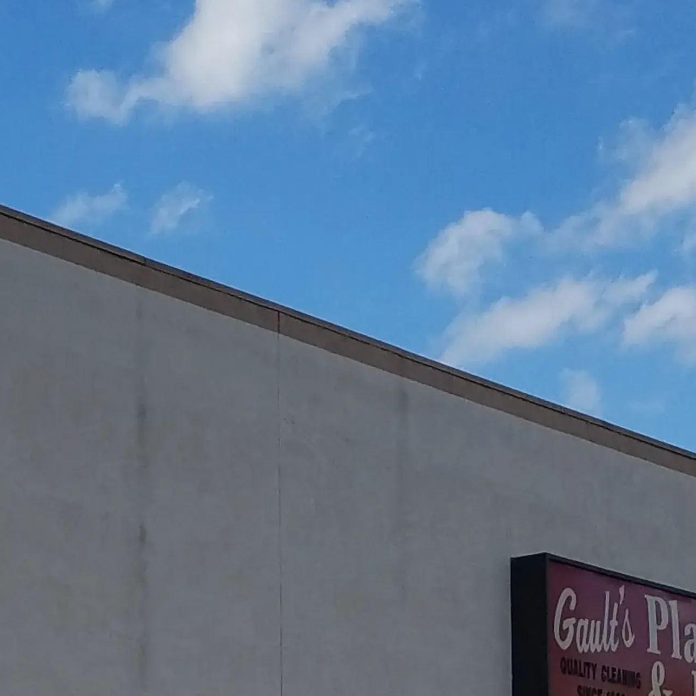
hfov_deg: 23.4
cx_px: 72
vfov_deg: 22.7
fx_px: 1638
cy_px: 760
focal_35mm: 72
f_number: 1.7
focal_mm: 4.2
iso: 50
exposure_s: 1/3200
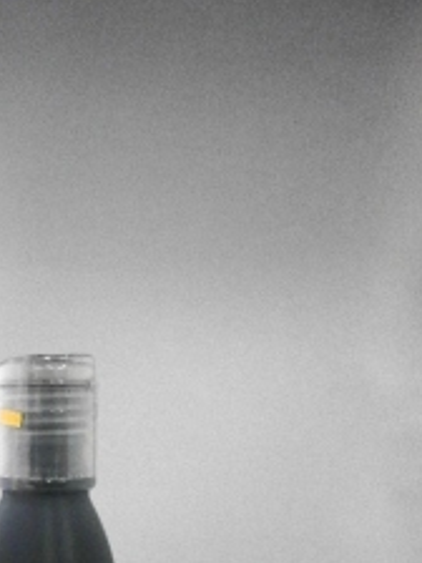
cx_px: 43
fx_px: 878
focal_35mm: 54
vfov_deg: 33.6
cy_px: 510
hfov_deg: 26.2
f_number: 2.9
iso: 800
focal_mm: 4.8
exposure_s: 1/50
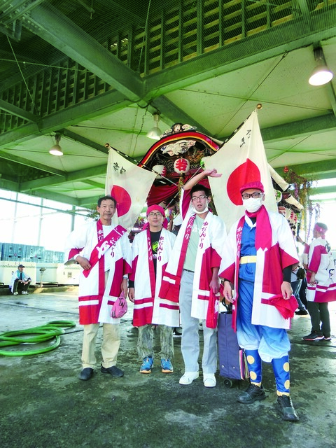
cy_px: 224
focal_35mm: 25
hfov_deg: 54.9
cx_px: 168
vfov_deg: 69.4
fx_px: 324
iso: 80
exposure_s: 1/200
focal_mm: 4.5
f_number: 3.5
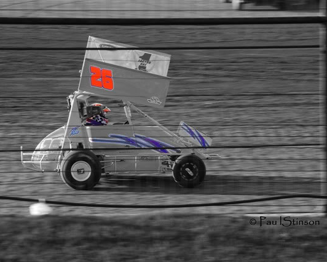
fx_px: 1510
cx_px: 155
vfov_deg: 9.9
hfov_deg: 12.4
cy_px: 131
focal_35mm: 156
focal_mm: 92
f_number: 5.3
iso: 400
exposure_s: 1/320
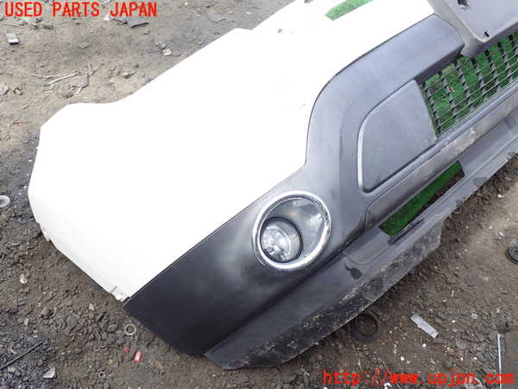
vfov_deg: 46.8
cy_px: 194
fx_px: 449
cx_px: 259
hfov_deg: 60.0
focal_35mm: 30
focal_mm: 5.4
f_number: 3.2
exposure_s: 1/160
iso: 100
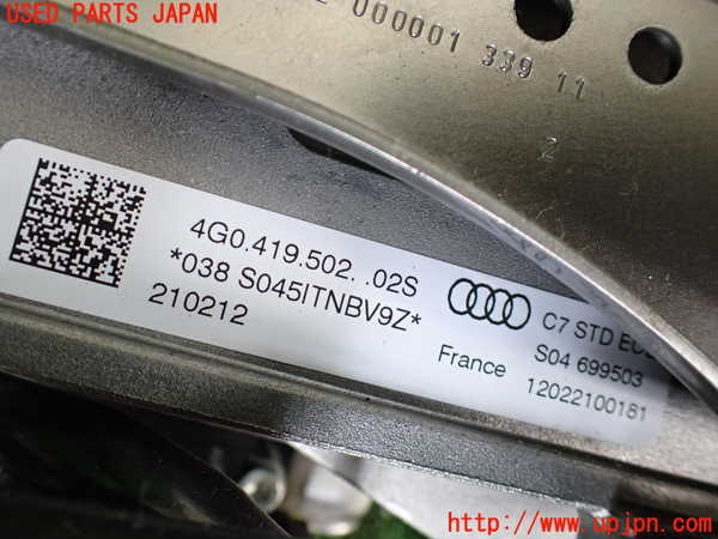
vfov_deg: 46.8
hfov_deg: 60.0
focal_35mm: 30
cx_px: 359
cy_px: 270
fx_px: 622
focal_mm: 5.4
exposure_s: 1/125
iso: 400
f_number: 2.3
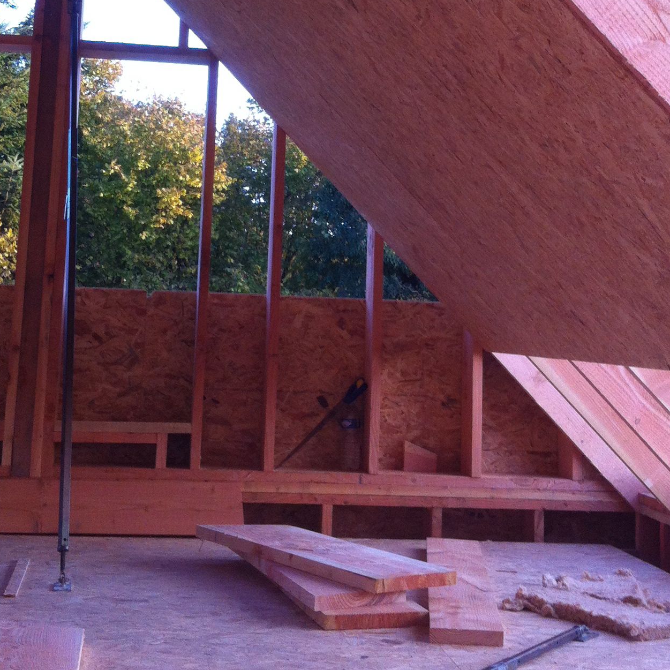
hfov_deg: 26.9
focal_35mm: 64
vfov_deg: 26.2
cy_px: 105
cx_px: 340
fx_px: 1401
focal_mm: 3.85
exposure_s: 1/120
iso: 125
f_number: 2.8
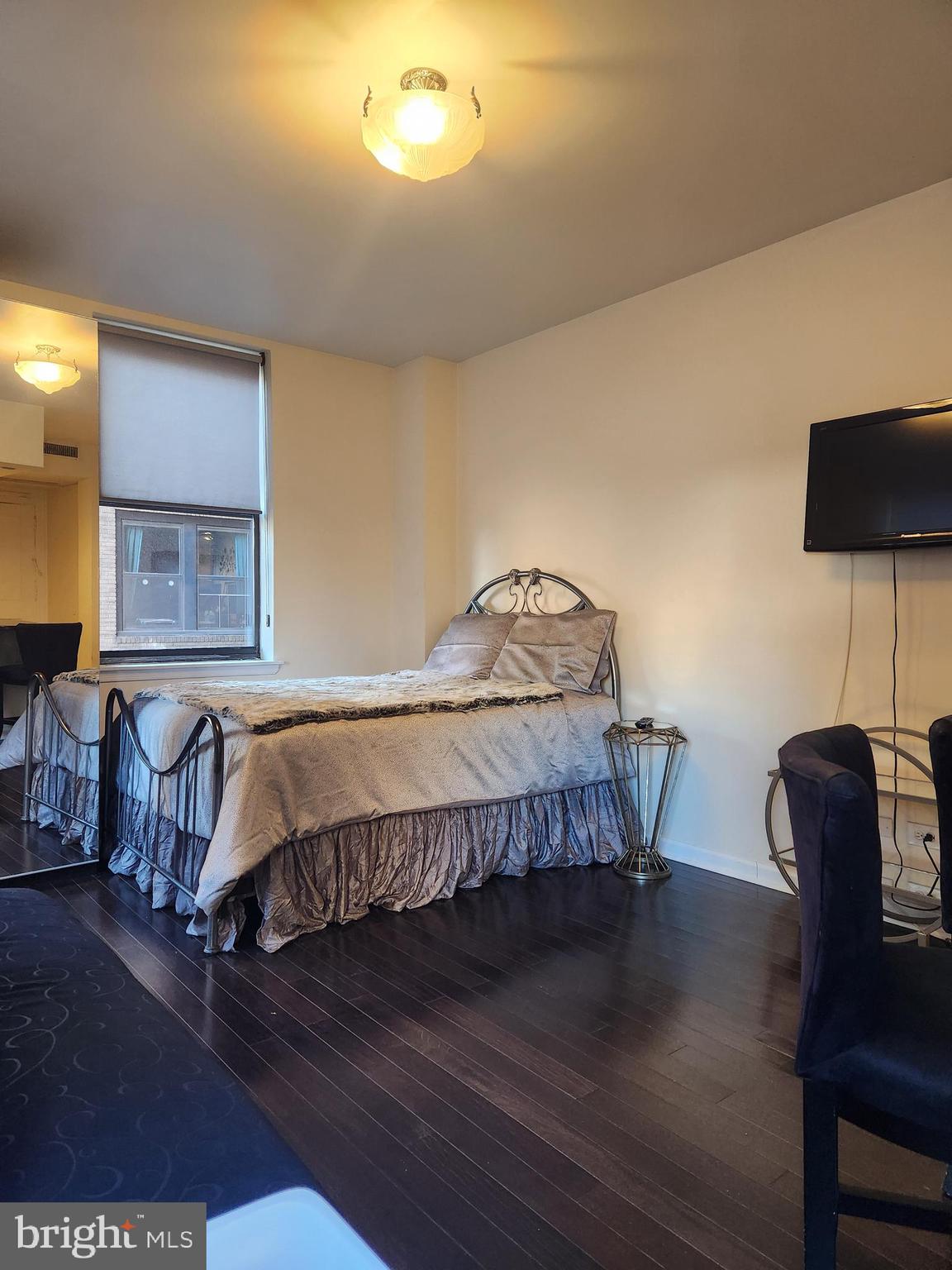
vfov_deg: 73.9
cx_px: 476
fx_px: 843
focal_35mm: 23
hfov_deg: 58.9
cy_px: 635
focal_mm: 5.4
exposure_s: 1/120
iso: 320
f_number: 1.8
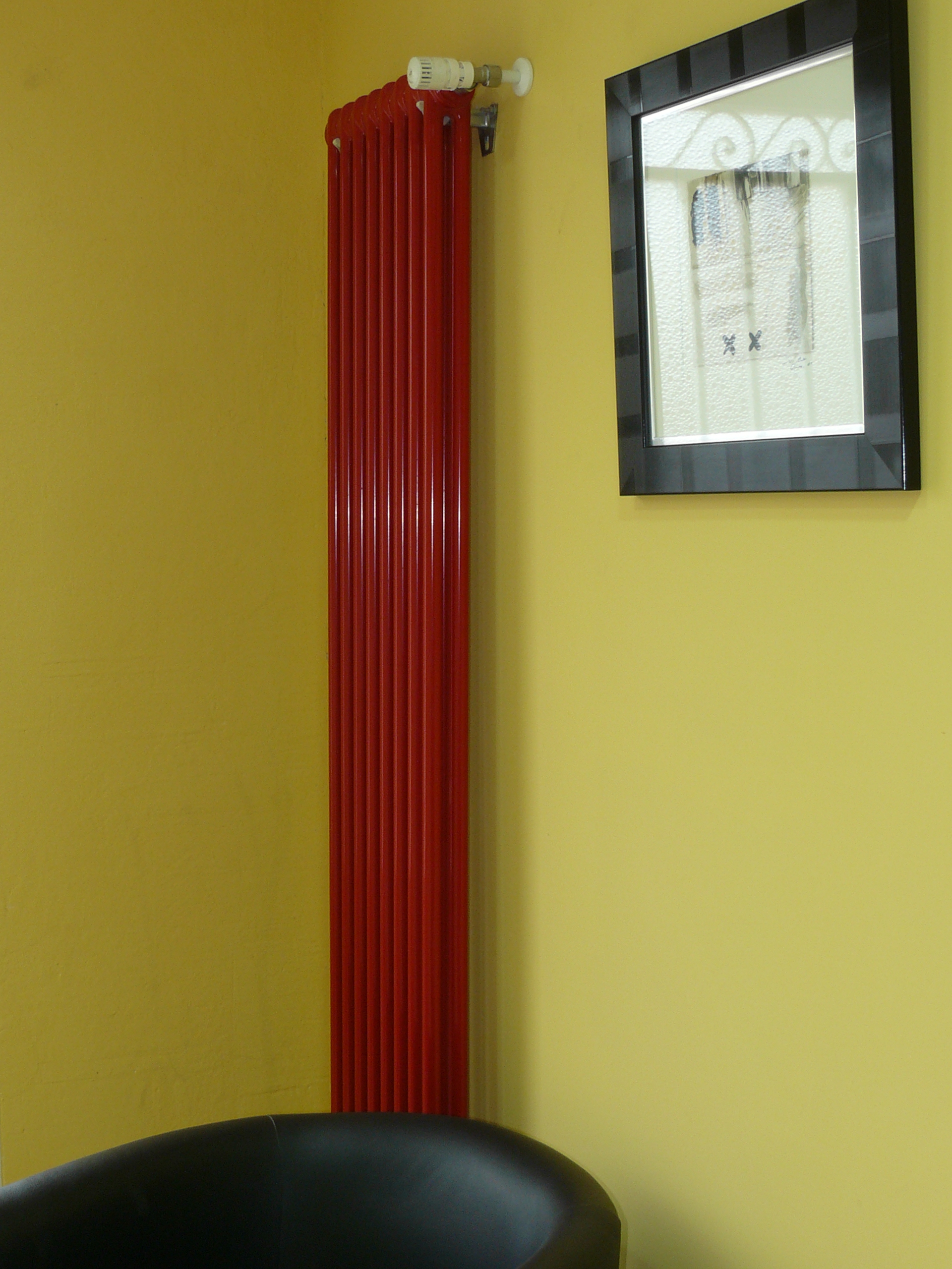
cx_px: 476
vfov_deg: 39.7
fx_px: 1760
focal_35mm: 48
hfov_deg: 30.3
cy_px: 634
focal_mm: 6.6
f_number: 8
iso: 100
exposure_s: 1/2.5
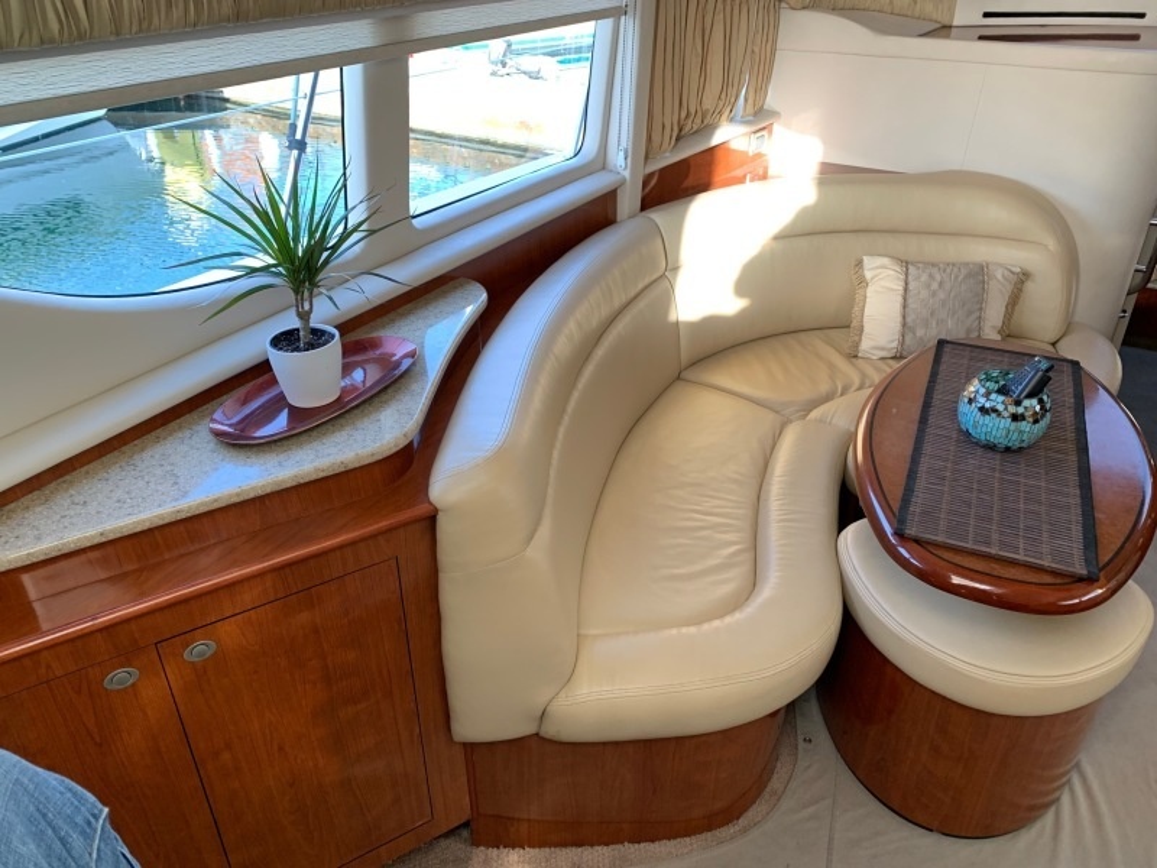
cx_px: 578
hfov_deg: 67.3
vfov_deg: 53.1
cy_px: 434
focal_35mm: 26
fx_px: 869
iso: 125
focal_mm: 4.25
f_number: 1.8
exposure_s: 1/60
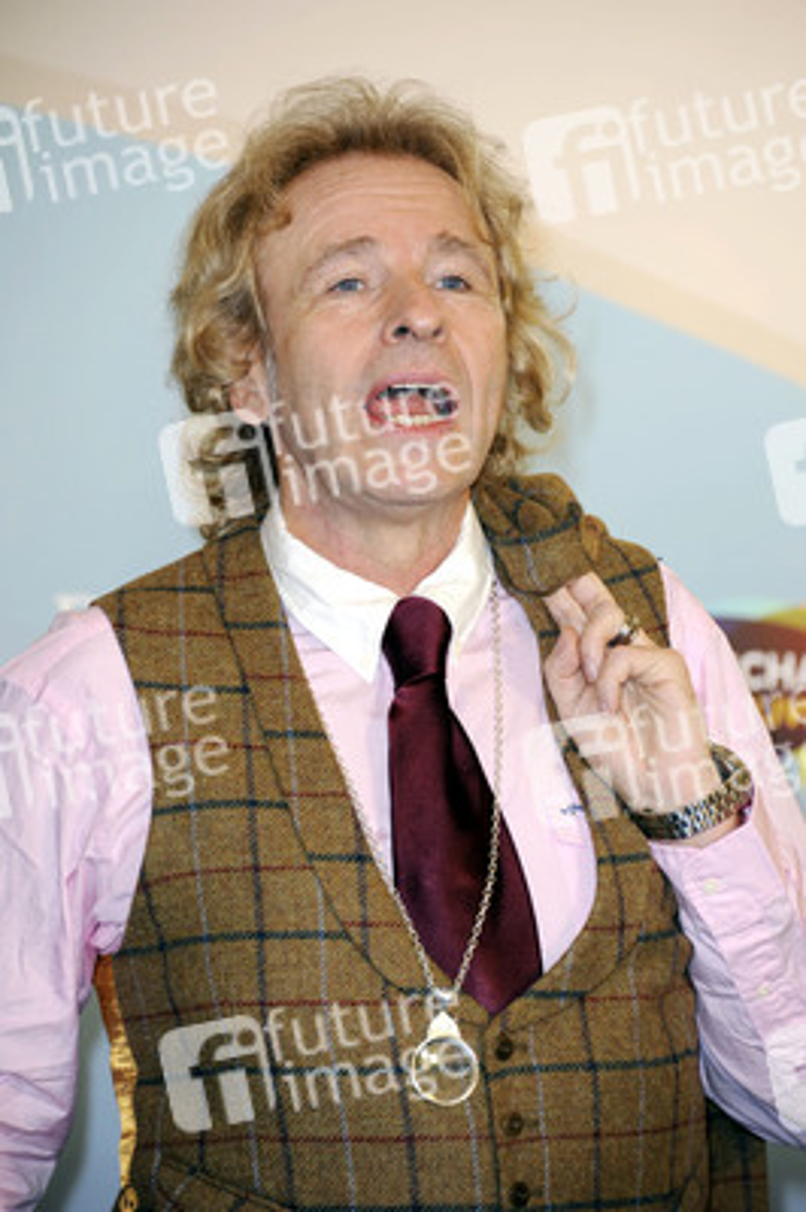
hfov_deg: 6.0
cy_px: 606
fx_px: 7737
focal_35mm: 230
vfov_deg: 9.0
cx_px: 403
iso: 500
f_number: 6.3
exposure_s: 1/125
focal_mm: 230
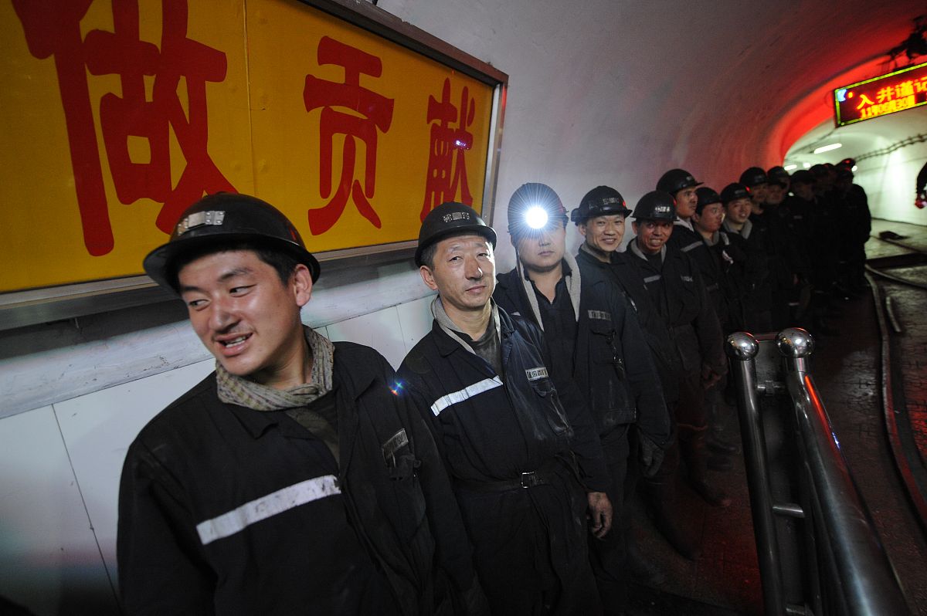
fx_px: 412
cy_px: 308
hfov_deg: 96.8
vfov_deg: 73.6
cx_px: 464
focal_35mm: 16
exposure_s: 1/15
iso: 3200
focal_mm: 16
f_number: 3.2
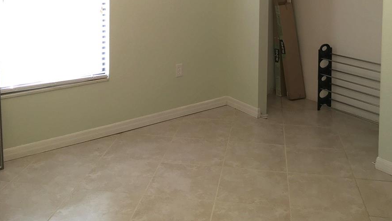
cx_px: 199
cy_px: -14
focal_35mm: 43
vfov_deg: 25.9
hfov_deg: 47.4
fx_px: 447
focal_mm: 4.15
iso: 25
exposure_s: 1/60
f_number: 2.2
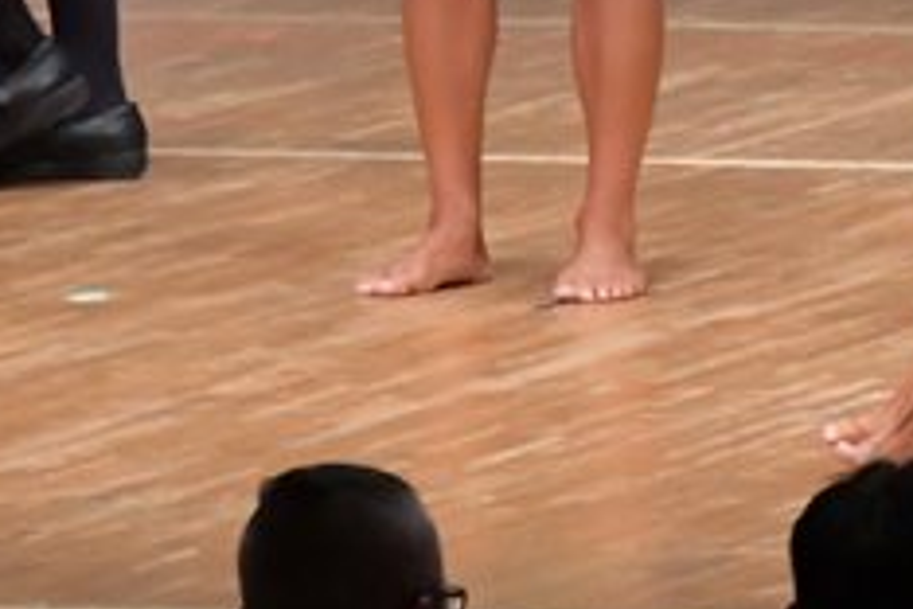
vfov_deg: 1.5
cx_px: 1290
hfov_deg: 2.3
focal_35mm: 894
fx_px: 22671
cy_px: -332
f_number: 5.6
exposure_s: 1/400
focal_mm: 180
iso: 8000
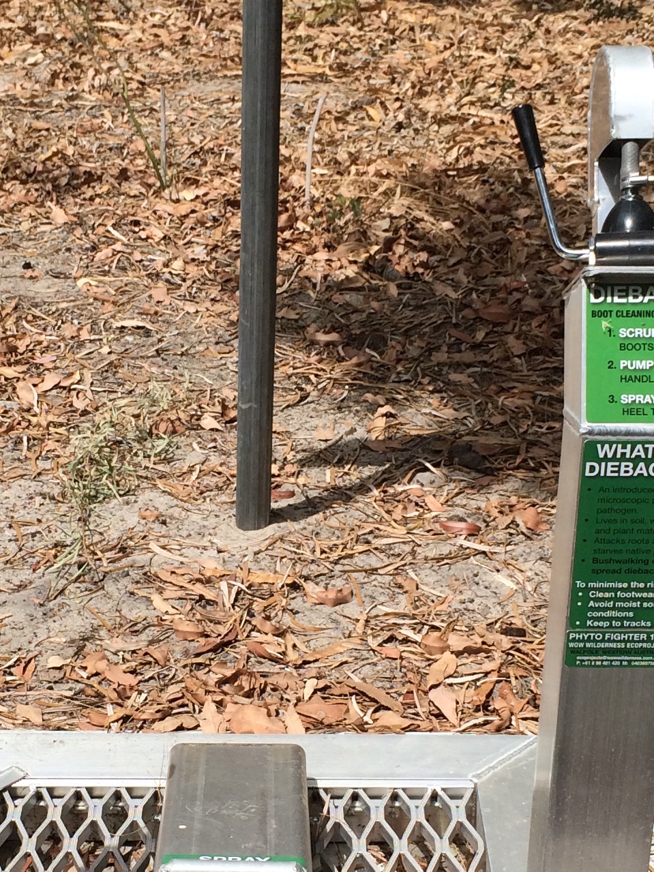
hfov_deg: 19.8
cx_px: 223
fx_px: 1864
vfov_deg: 26.2
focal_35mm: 74
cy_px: 558
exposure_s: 1/3165
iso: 32
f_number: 2.2
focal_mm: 4.15
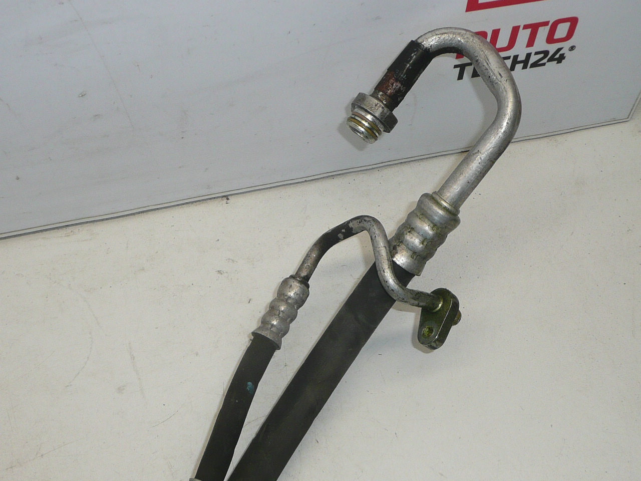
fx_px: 833
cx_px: 320
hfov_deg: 42.1
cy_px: 240
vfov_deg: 32.2
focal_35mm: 45
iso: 100
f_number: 3.4
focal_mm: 4.9
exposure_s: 1/125
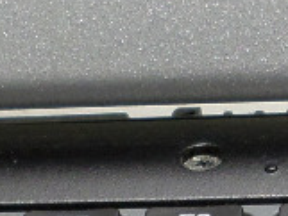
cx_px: 275
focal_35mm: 199
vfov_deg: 7.3
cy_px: 378
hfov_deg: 9.9
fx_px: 1657
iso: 80
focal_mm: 4.5
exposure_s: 1/90
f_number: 2.5
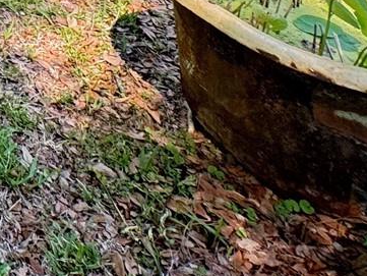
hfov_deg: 21.9
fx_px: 658
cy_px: -322
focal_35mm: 62
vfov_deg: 16.2
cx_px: -264
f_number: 2.2
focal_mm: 2.22
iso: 160
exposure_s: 1/99
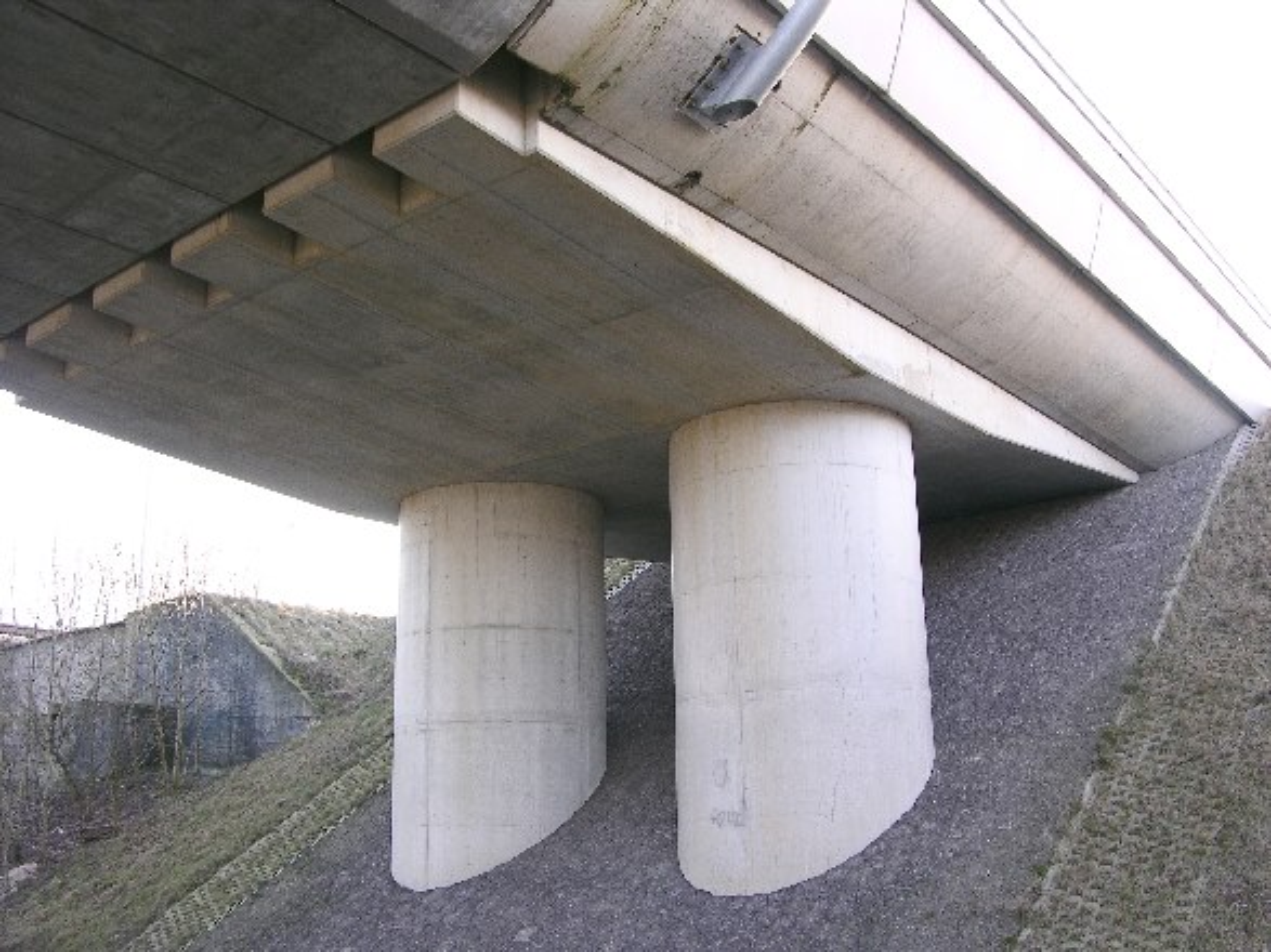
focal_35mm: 35
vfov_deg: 40.7
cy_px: 476
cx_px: 636
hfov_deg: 52.6
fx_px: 1285
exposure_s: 1/29.4
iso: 50
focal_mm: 8.9
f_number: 4
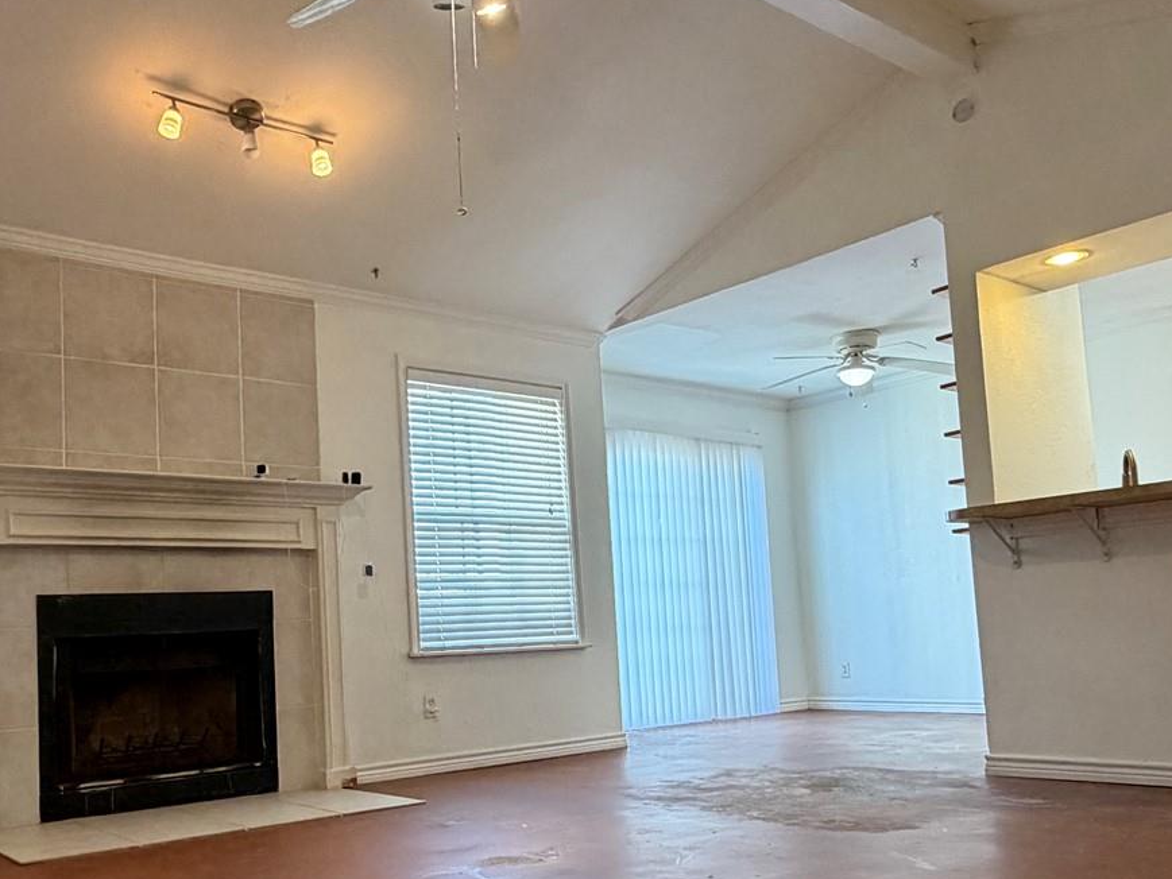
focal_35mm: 33
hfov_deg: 55.1
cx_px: 495
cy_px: 551
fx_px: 1117
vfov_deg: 42.6
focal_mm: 2.22
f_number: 2.2
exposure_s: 1/60
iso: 320
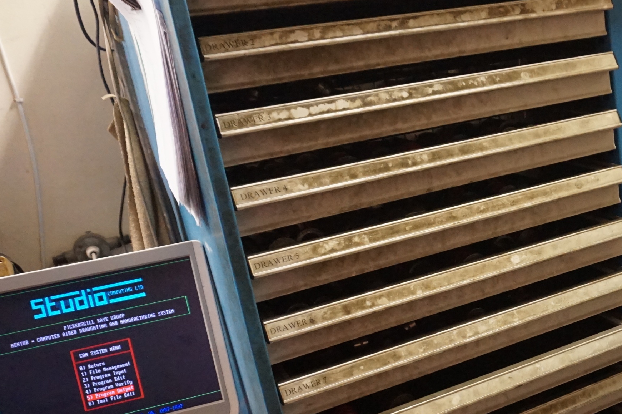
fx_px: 777
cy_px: 251
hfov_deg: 40.8
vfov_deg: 29.7
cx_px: 541
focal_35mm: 45
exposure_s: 1/80
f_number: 3.5
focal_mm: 16
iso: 3200
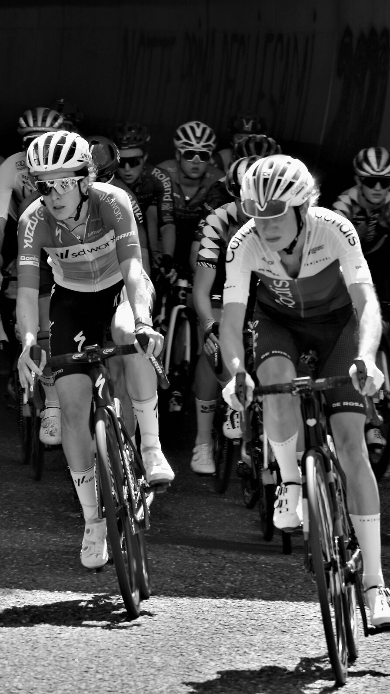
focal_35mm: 331
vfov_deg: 6.5
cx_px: 164
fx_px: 6086
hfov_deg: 3.7
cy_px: 348
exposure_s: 1/200
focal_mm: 140
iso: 100
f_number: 6.3
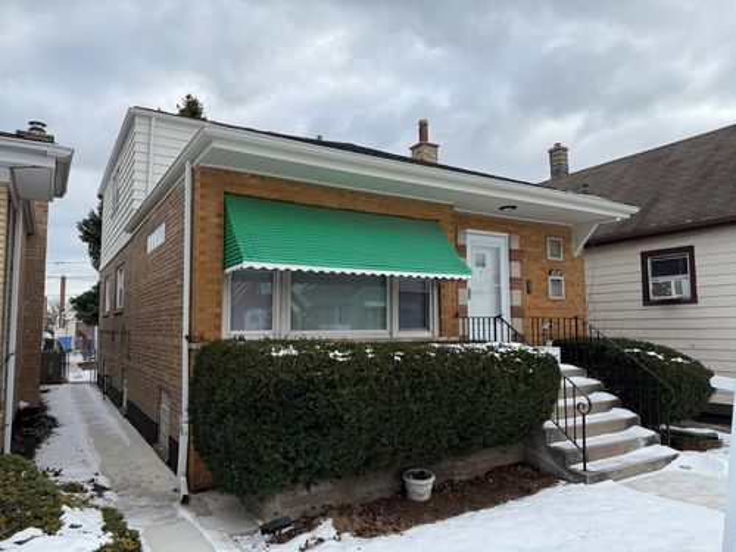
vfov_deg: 56.8
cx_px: 368
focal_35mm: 24
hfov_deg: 71.6
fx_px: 510
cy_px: 276
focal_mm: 6.76
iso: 80
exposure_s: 1/3021
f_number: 1.78
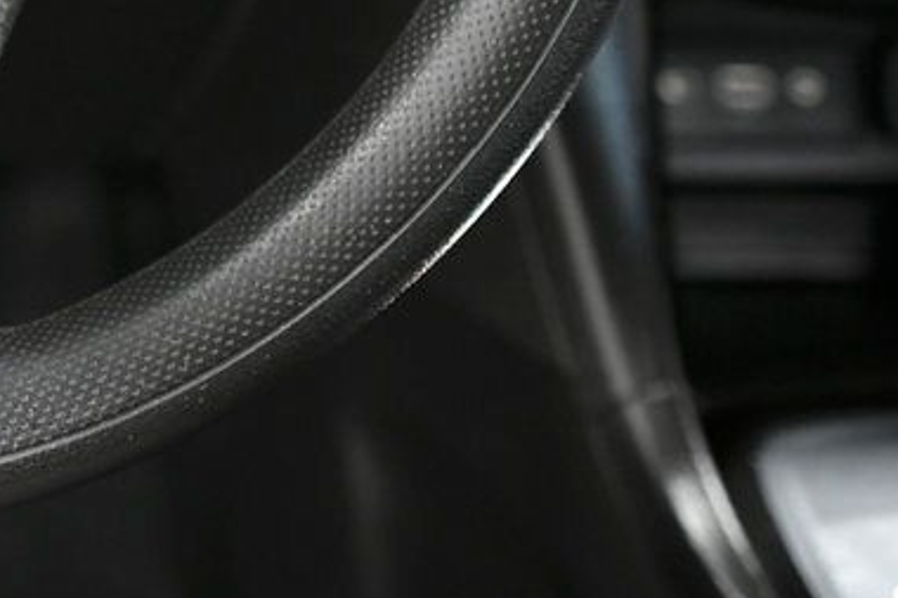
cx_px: -253
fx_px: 2418
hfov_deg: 19.5
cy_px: -197
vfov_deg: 13.5
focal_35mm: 97
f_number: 3.5
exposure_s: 1/200
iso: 4000
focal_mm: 36
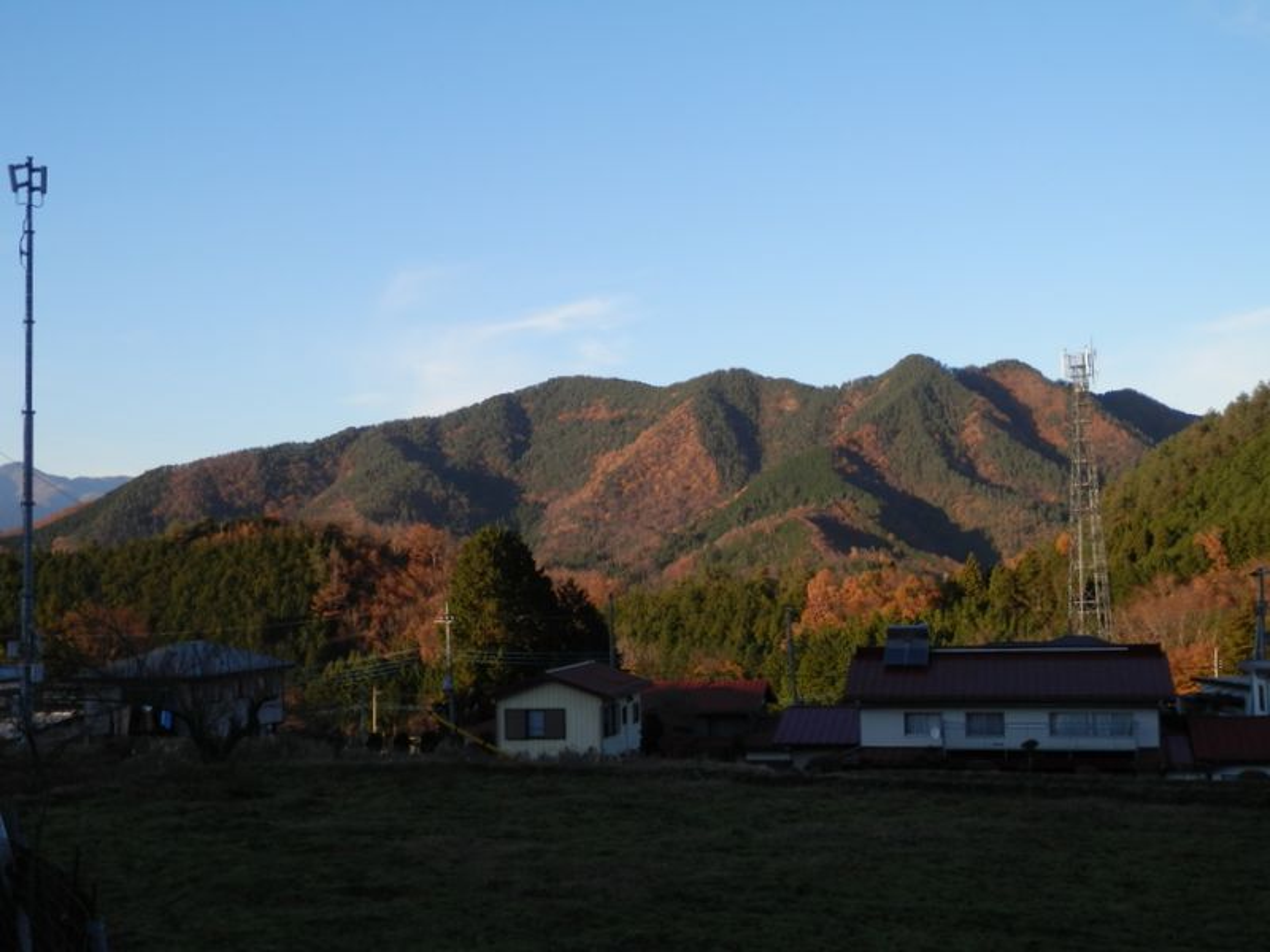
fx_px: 1468
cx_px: 635
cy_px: 476
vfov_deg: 36.0
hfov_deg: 46.8
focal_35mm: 40
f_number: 3.7
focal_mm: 7.3
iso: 80
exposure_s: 1/320
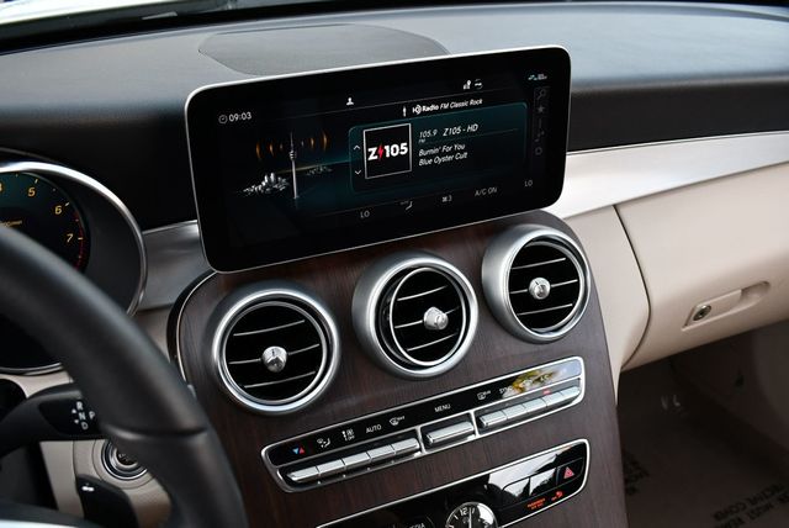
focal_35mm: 36
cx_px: 394
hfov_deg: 53.1
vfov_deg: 36.9
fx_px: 790
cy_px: 264
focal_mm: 18
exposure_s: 1/250
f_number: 4
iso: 400
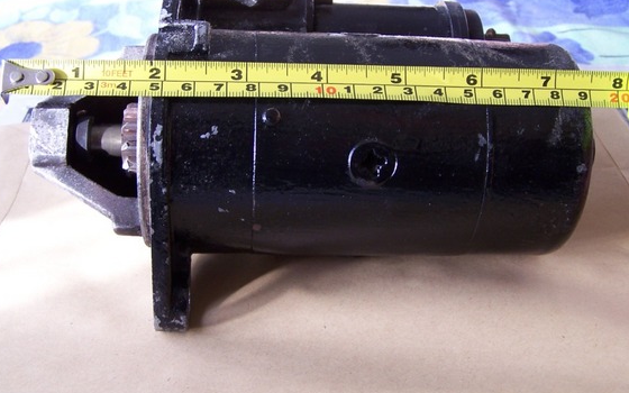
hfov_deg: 43.5
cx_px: 307
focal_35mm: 46
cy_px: 149
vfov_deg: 27.9
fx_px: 789
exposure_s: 1/30
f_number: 2.8
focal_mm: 6.3
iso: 100
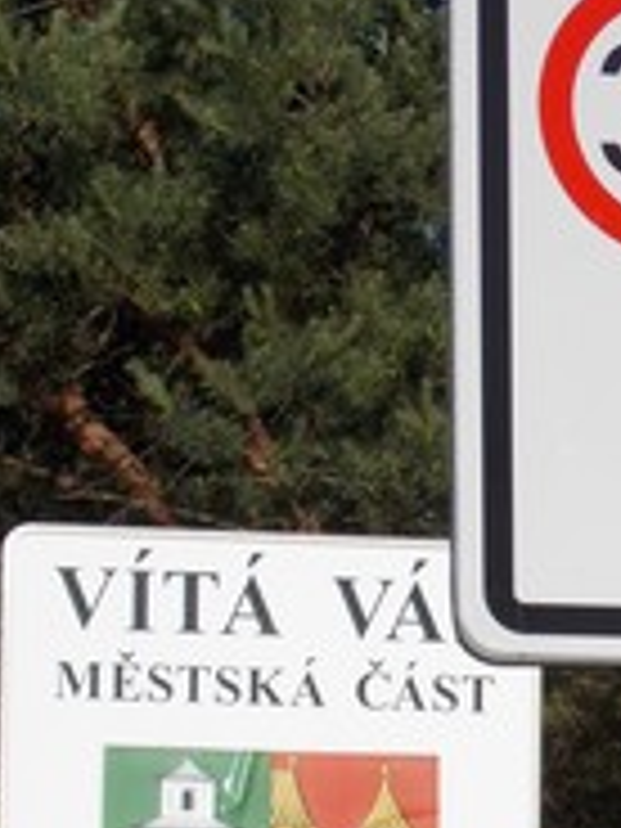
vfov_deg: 6.0
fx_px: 7846
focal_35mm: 328
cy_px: 646
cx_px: 801
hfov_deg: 4.5
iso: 80
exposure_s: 1/320
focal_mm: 20.1
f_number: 6
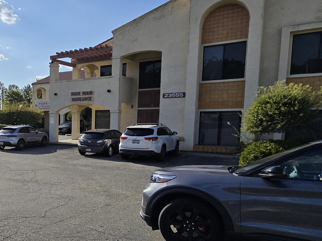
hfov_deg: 47.0
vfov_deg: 45.2
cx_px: -10
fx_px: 288
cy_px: 147
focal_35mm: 31
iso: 50
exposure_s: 1/5523
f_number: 2.2
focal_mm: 2.2
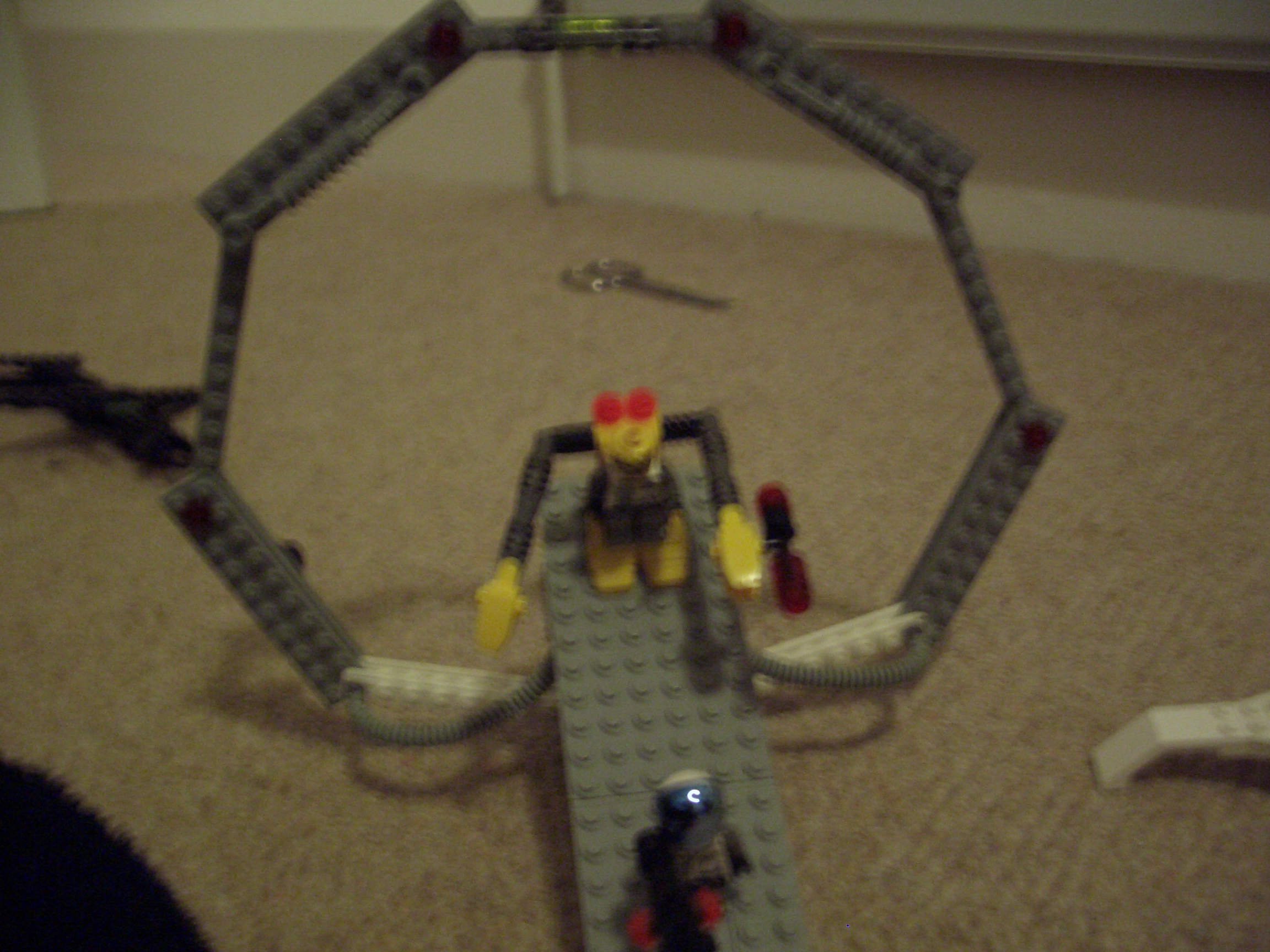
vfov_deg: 40.7
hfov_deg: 52.6
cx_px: 635
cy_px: 476
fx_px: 1284
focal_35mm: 35
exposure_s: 1/8
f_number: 2.6
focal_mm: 5.8
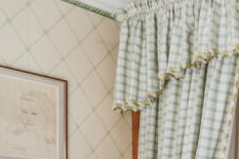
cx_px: 356
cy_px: 236
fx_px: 438
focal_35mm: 66
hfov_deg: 24.2
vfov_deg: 18.3
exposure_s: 1/30
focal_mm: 10
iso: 640
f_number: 8
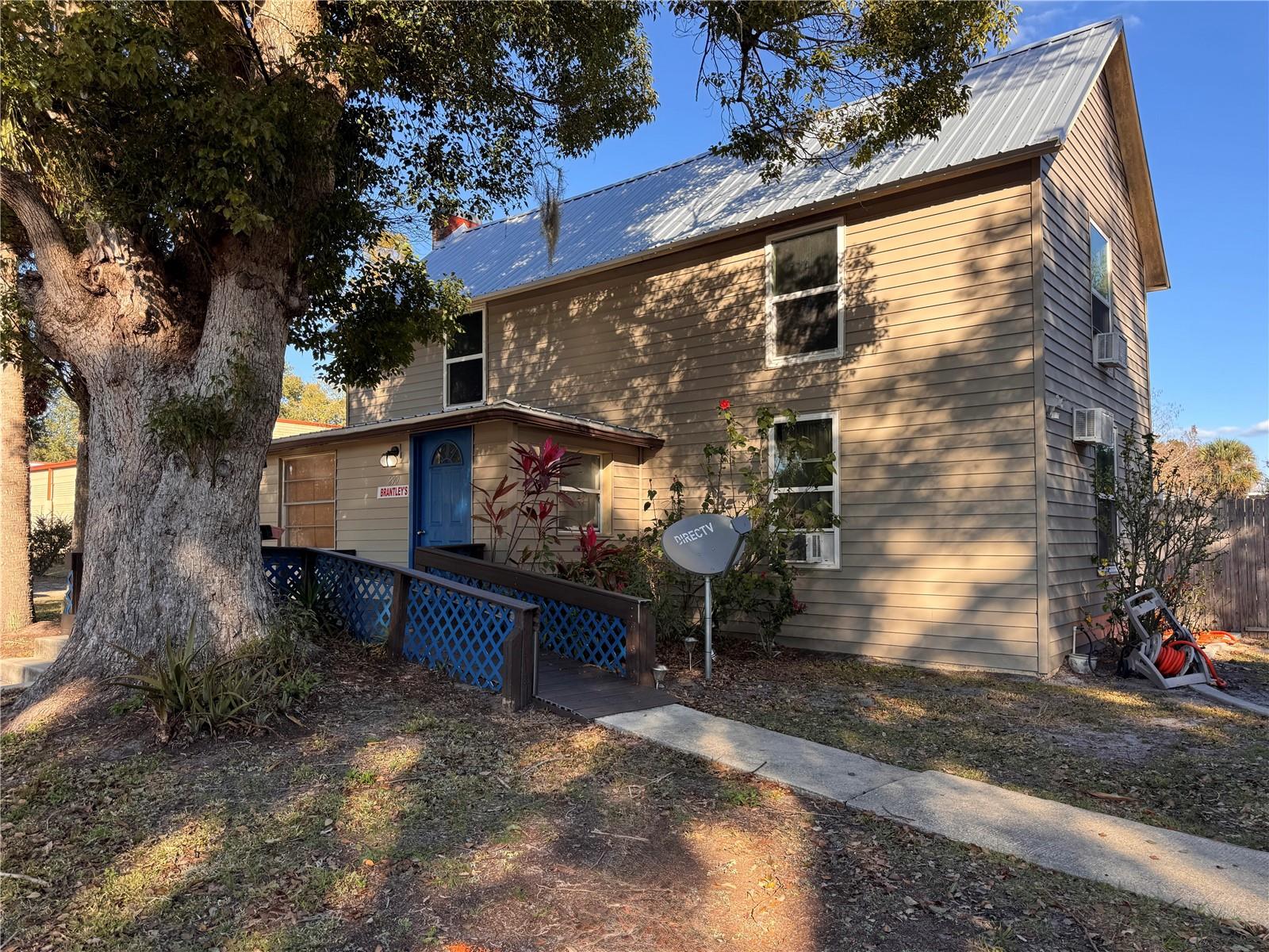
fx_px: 880
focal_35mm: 24
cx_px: 634
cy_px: 476
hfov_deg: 71.6
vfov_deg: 56.8
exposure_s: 1/850
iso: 80
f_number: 1.8
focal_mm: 6.76
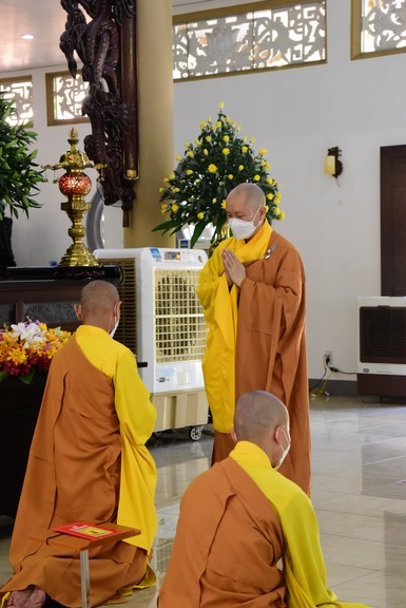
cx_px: 217
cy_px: 287
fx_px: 1334
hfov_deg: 17.3
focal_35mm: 79
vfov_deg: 25.6
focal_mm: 70
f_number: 7.1
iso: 4000
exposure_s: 1/125
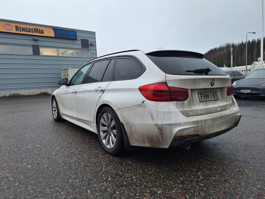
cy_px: 100
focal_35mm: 23
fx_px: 176
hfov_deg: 73.9
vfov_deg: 58.9
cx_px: 132
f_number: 1.8
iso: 50
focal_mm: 5.54
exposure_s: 1/50
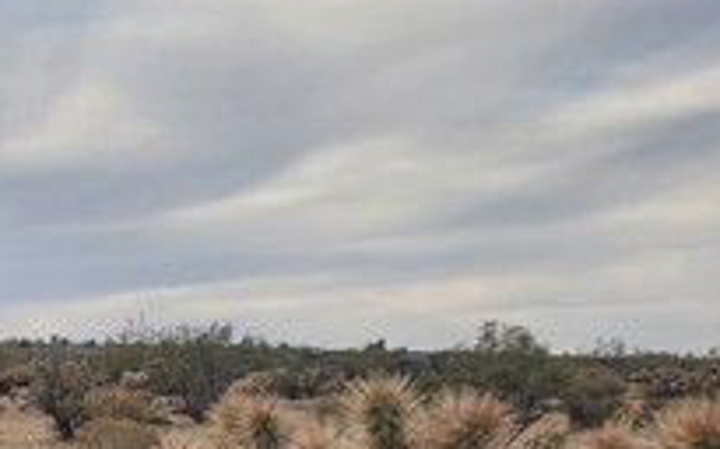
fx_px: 1491
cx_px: -313
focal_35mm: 76
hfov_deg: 22.9
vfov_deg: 15.7
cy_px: 684
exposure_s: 1/873
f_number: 1.8
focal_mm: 5.4
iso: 20
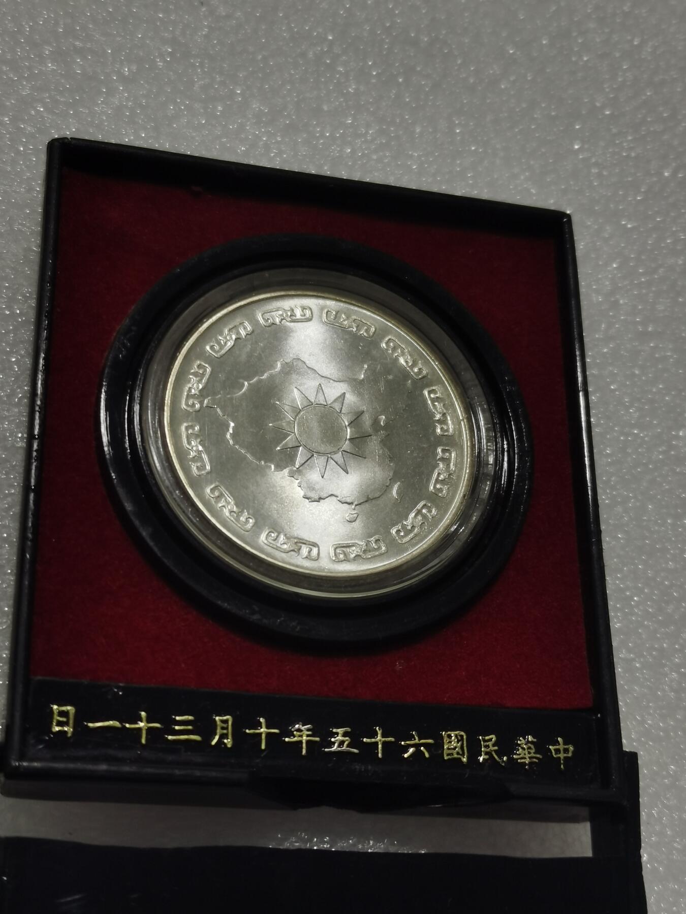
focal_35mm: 53
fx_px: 1400
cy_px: 457
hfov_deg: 27.5
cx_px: 343
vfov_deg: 36.2
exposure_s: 1/181
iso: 50
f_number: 1.8
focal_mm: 5.58
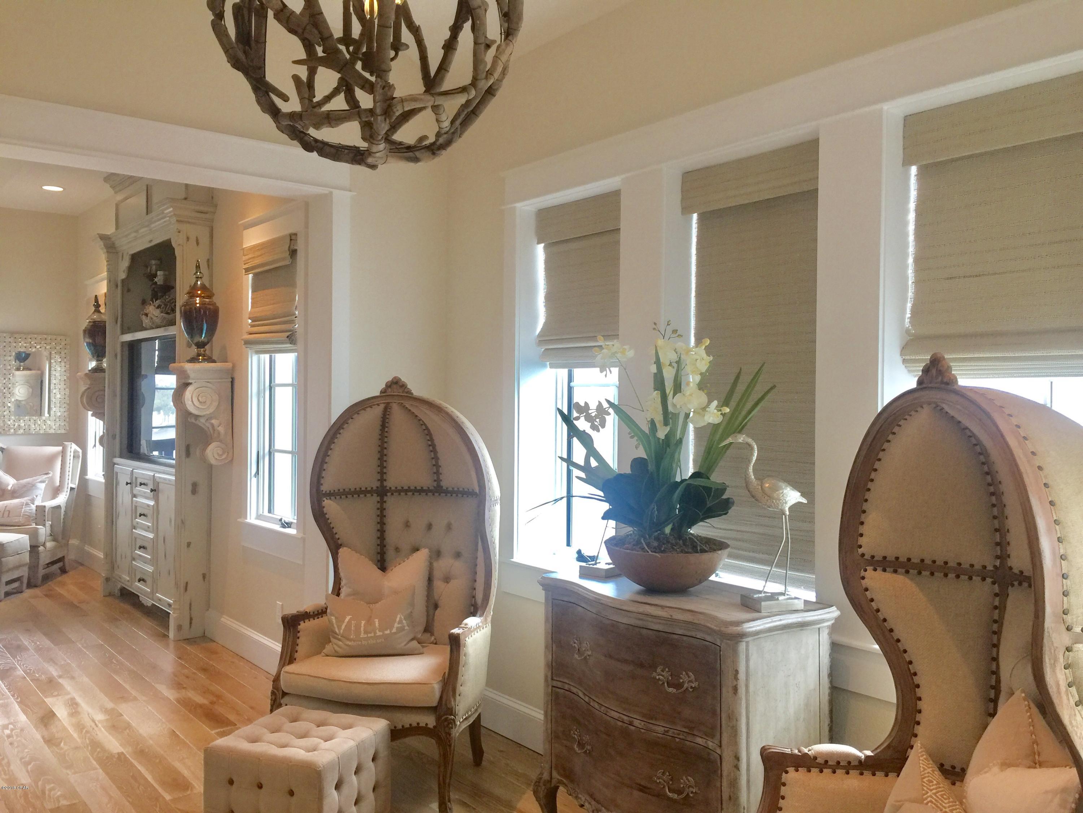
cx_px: 542
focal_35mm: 29
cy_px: 406
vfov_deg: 48.2
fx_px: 907
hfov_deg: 61.7
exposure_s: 1/40
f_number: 2.2
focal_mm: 4.15
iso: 32
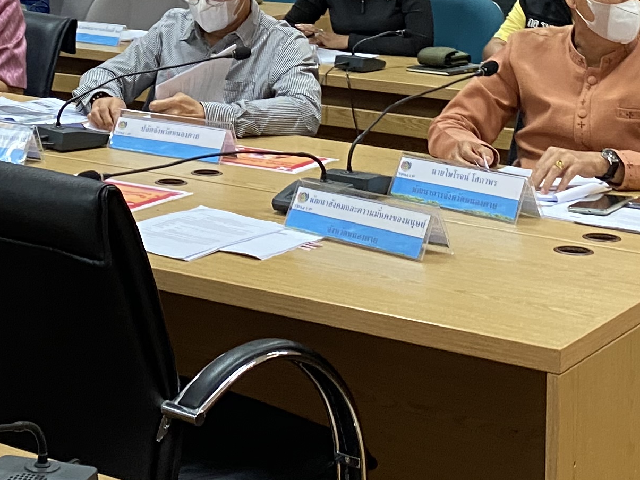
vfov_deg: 16.1
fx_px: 1609
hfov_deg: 22.4
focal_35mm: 87
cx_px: 191
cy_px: -130
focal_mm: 4.25
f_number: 1.8
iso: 160
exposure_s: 1/50
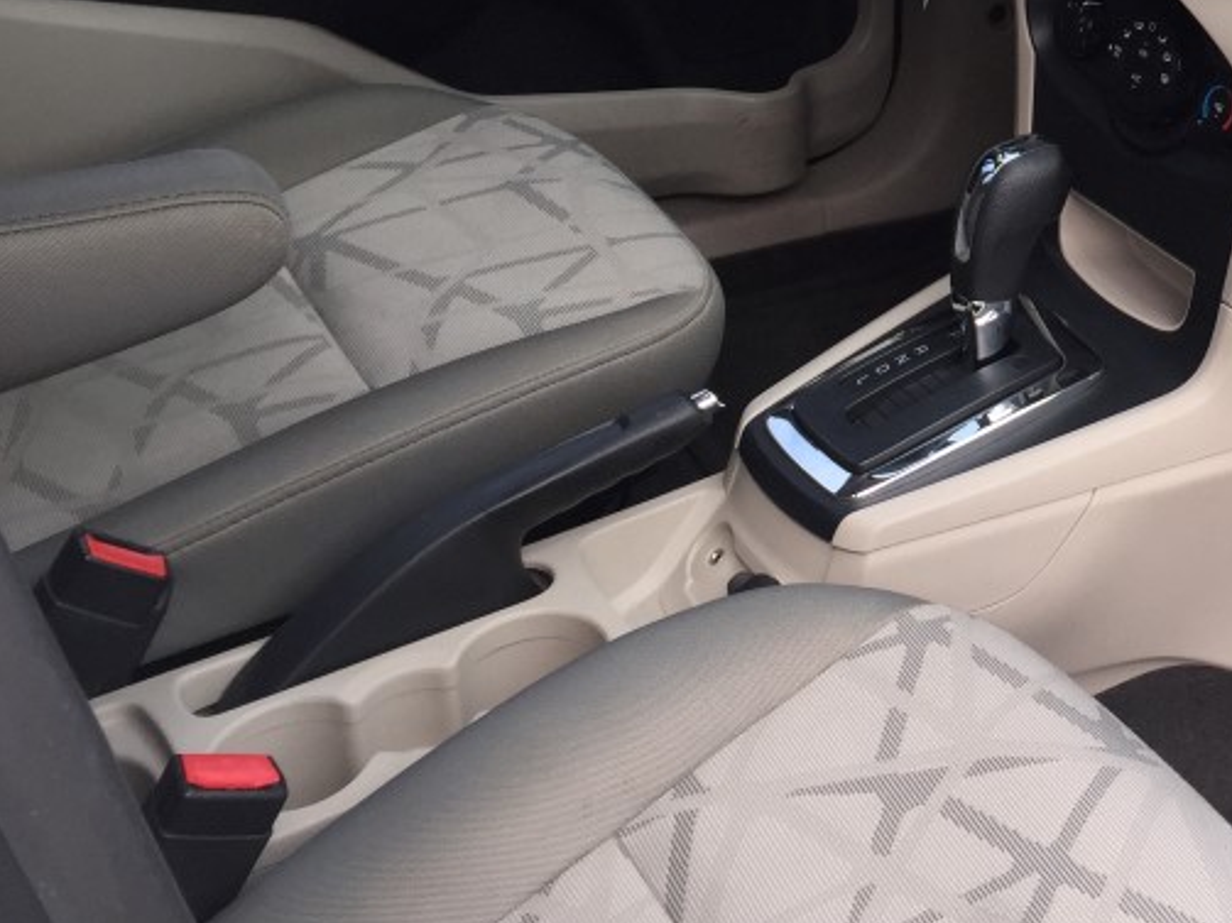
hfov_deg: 30.8
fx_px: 2099
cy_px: 15
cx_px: 1166
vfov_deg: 23.8
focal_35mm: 59
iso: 32
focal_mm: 4.15
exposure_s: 1/542
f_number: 2.2
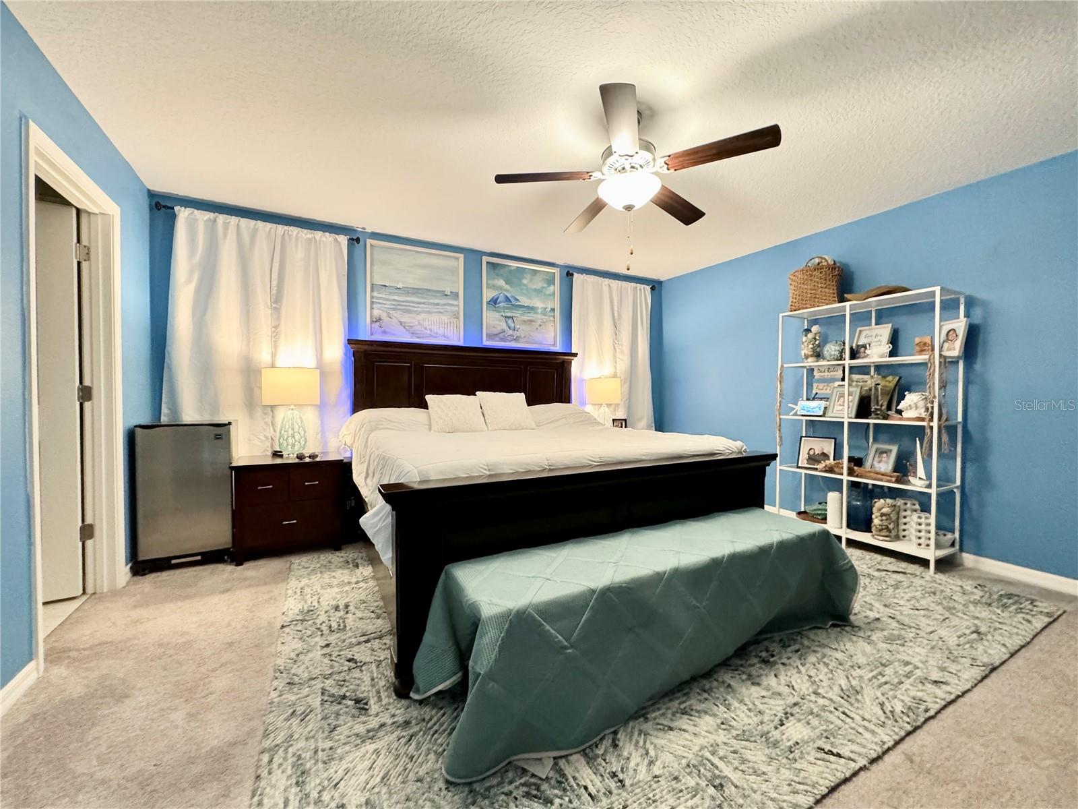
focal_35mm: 14
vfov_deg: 85.7
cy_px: 404
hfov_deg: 102.1
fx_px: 436
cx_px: 539
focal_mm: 2.22
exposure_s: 1/60
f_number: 2.2
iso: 640
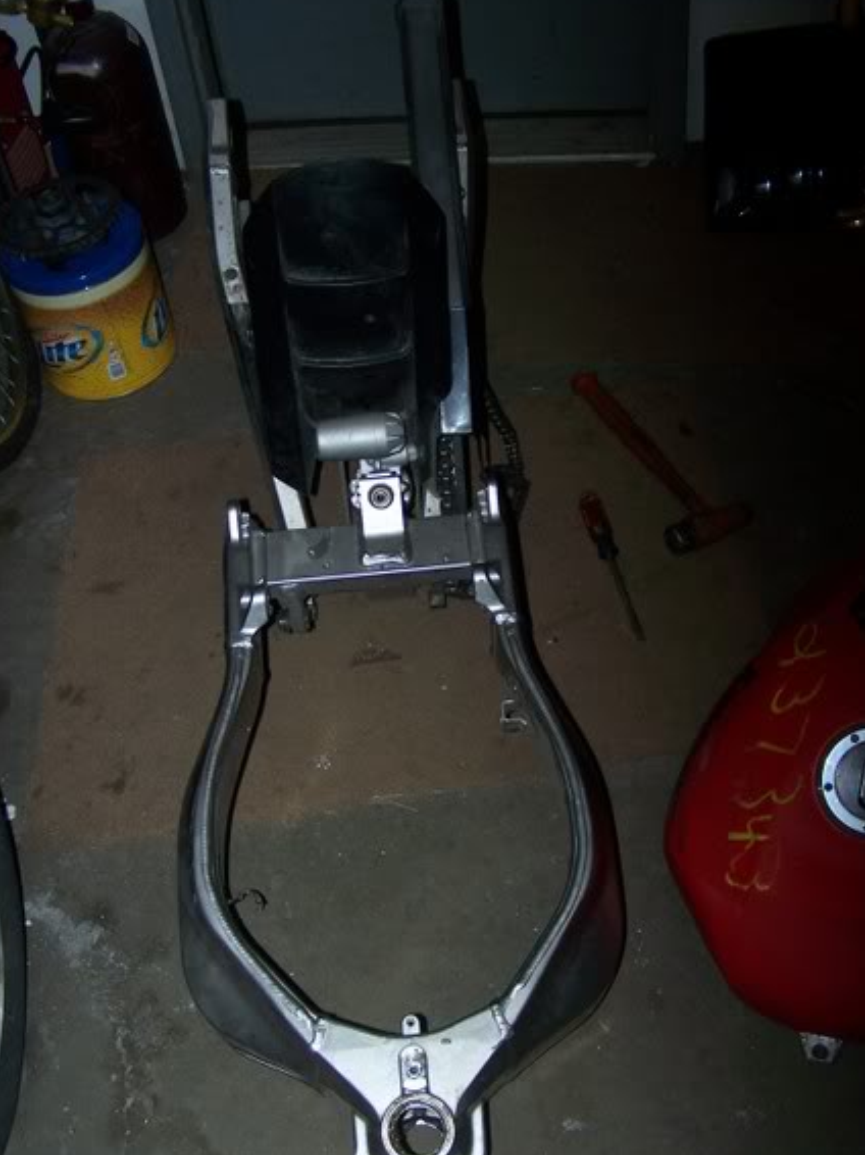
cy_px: 592
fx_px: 1434
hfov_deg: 33.6
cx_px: 435
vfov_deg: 43.9
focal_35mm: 43
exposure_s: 1/60
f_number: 2.8
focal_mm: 6.3
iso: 80
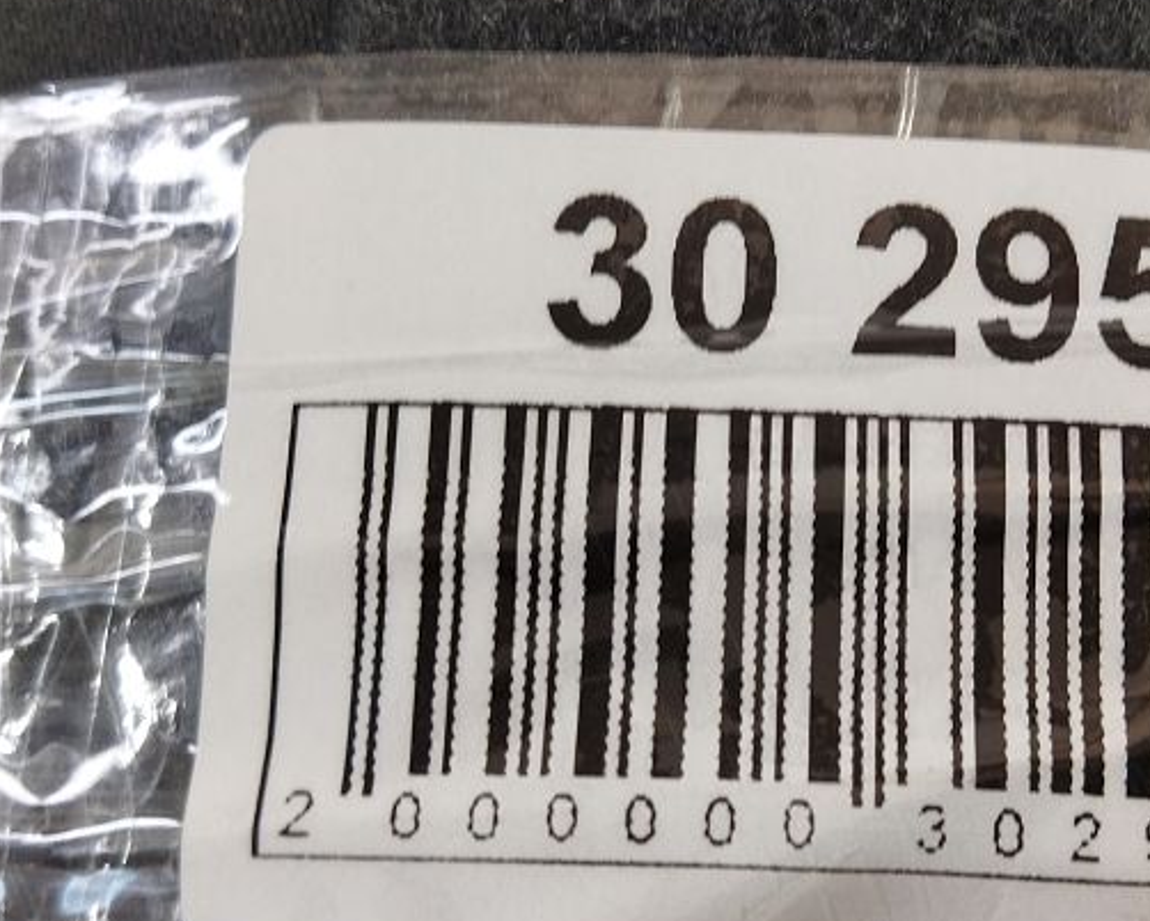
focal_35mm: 63
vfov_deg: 24.2
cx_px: 781
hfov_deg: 29.8
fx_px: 2145
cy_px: 483
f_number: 1.79
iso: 148
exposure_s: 1/50
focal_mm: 4.71
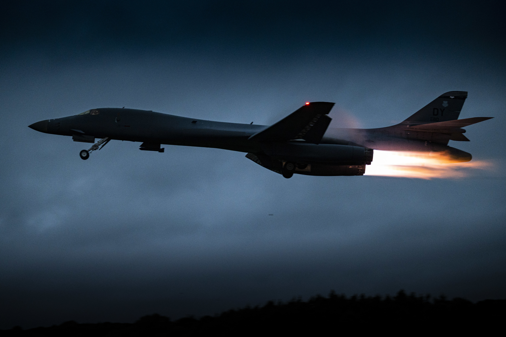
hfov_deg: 18.6
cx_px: 253
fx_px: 1545
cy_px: 168
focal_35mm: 110
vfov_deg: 12.4
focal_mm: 110
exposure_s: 1/200
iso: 4000
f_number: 2.8
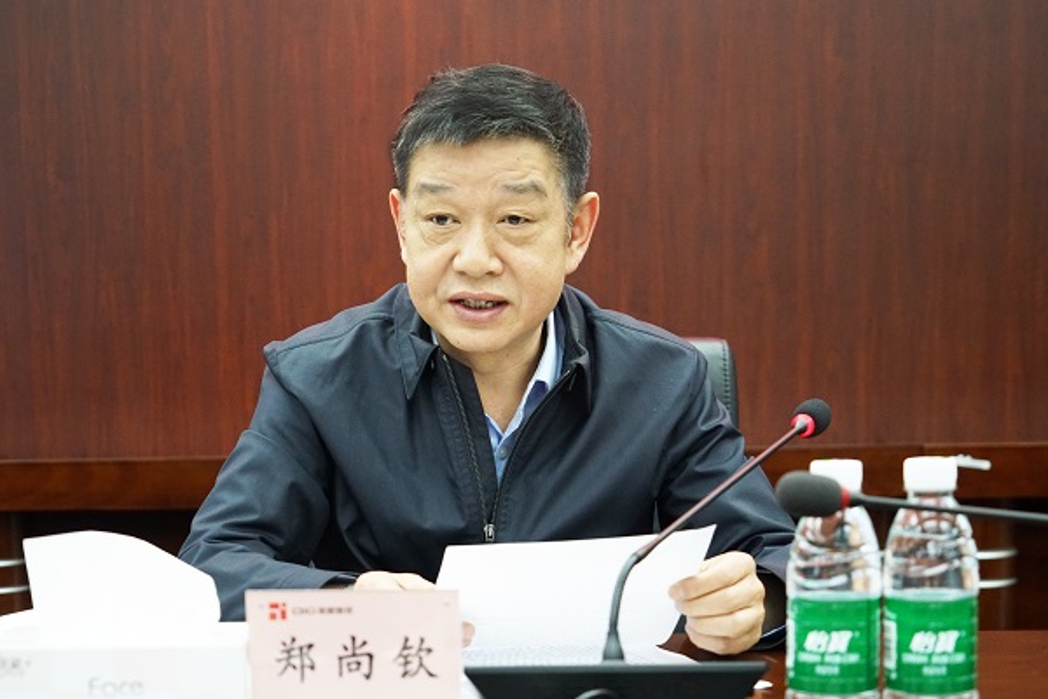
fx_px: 1950
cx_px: 524
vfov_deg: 20.3
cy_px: 350
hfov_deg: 30.1
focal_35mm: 67
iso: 6400
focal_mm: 67
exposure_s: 1/160
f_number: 5
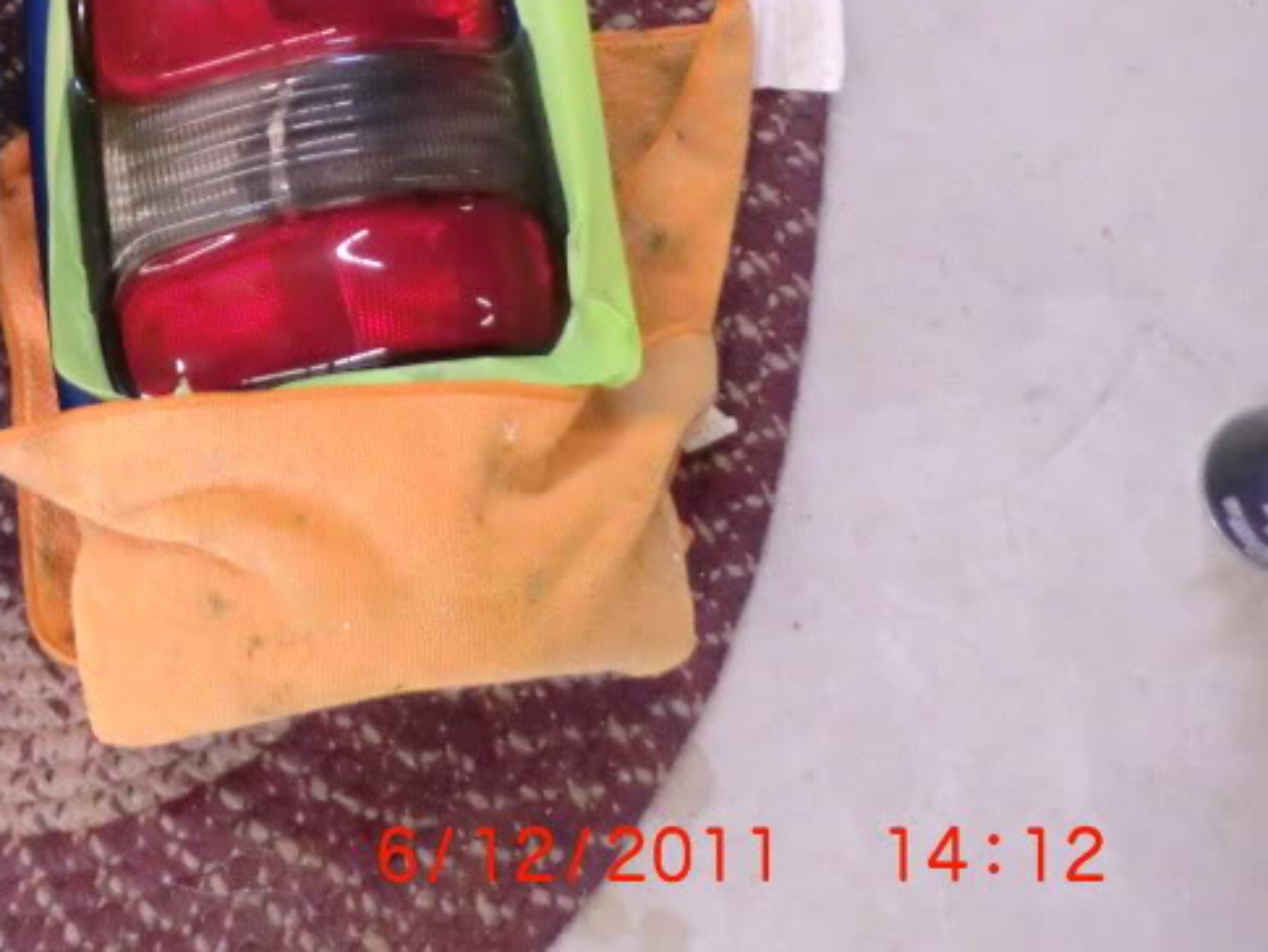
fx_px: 2088
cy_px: 55
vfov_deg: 24.7
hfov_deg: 30.8
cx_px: -65
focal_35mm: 57
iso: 640
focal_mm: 4.9
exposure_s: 1/60
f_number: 3.2
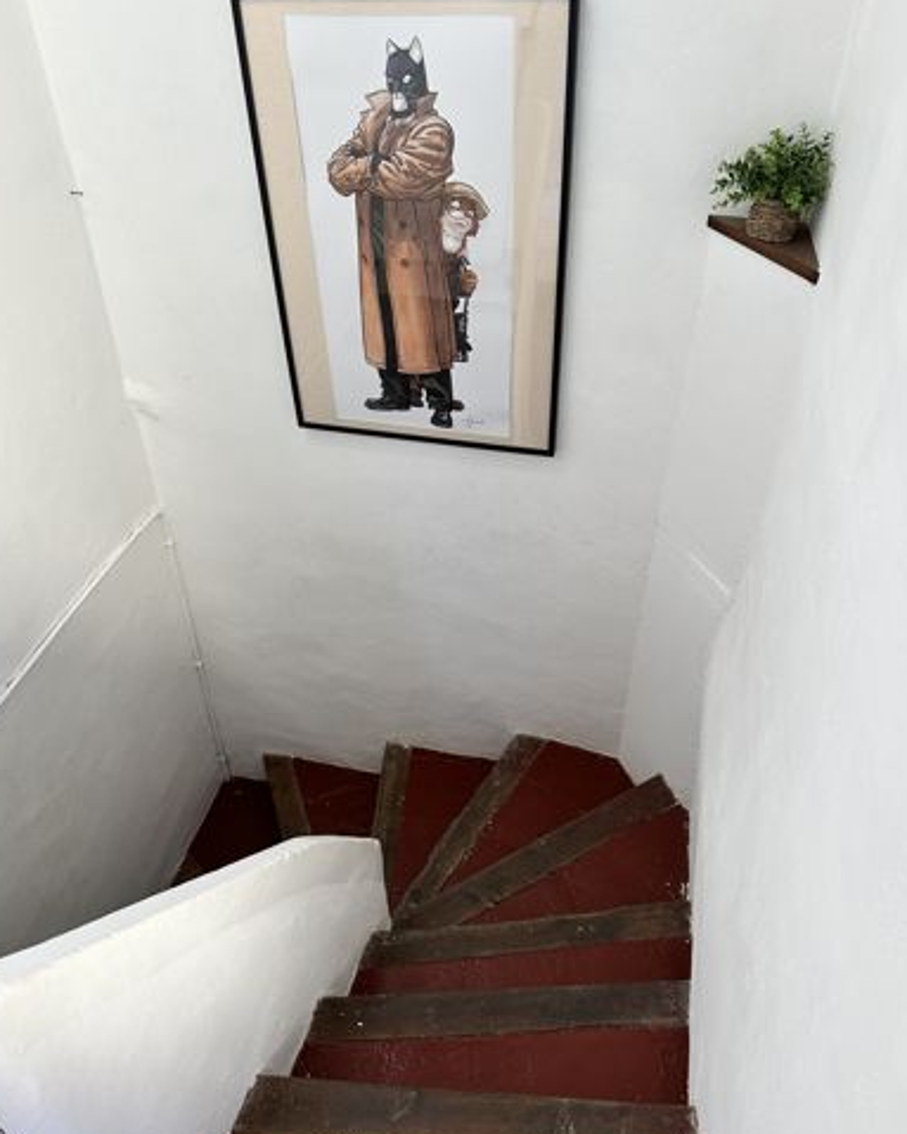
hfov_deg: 54.9
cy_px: 547
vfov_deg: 66.0
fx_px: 873
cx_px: 442
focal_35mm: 26
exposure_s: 1/121
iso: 160
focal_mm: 6.86
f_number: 1.78
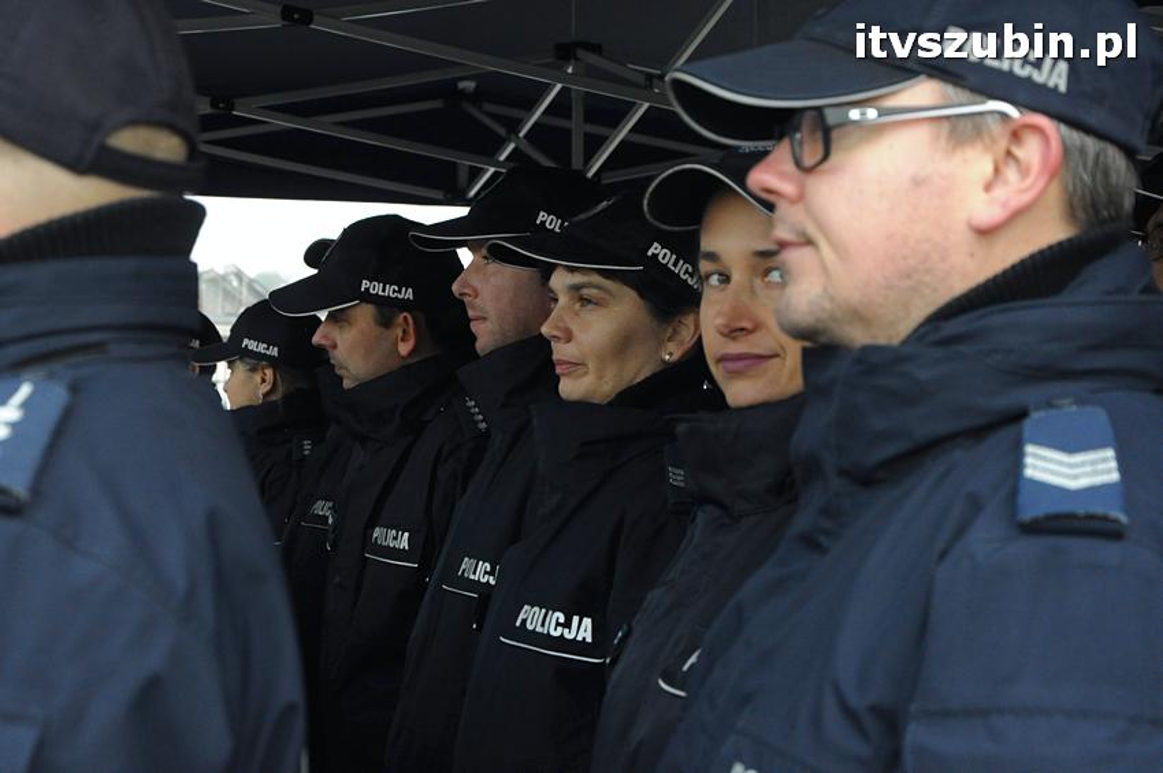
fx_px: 2808
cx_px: 582
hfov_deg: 23.4
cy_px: 386
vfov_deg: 15.7
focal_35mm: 87
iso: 1600
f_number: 8
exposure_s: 1/80
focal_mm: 58
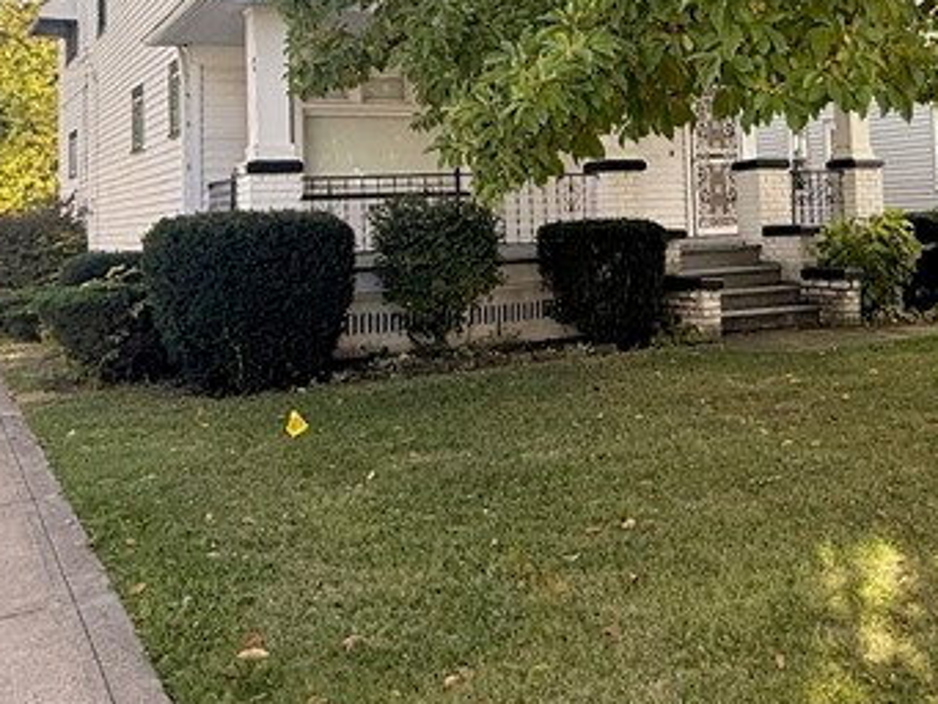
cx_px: 619
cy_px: 143
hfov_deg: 44.2
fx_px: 1138
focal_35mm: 42
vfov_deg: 33.4
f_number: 2.2
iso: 64
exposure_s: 1/298
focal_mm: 2.22
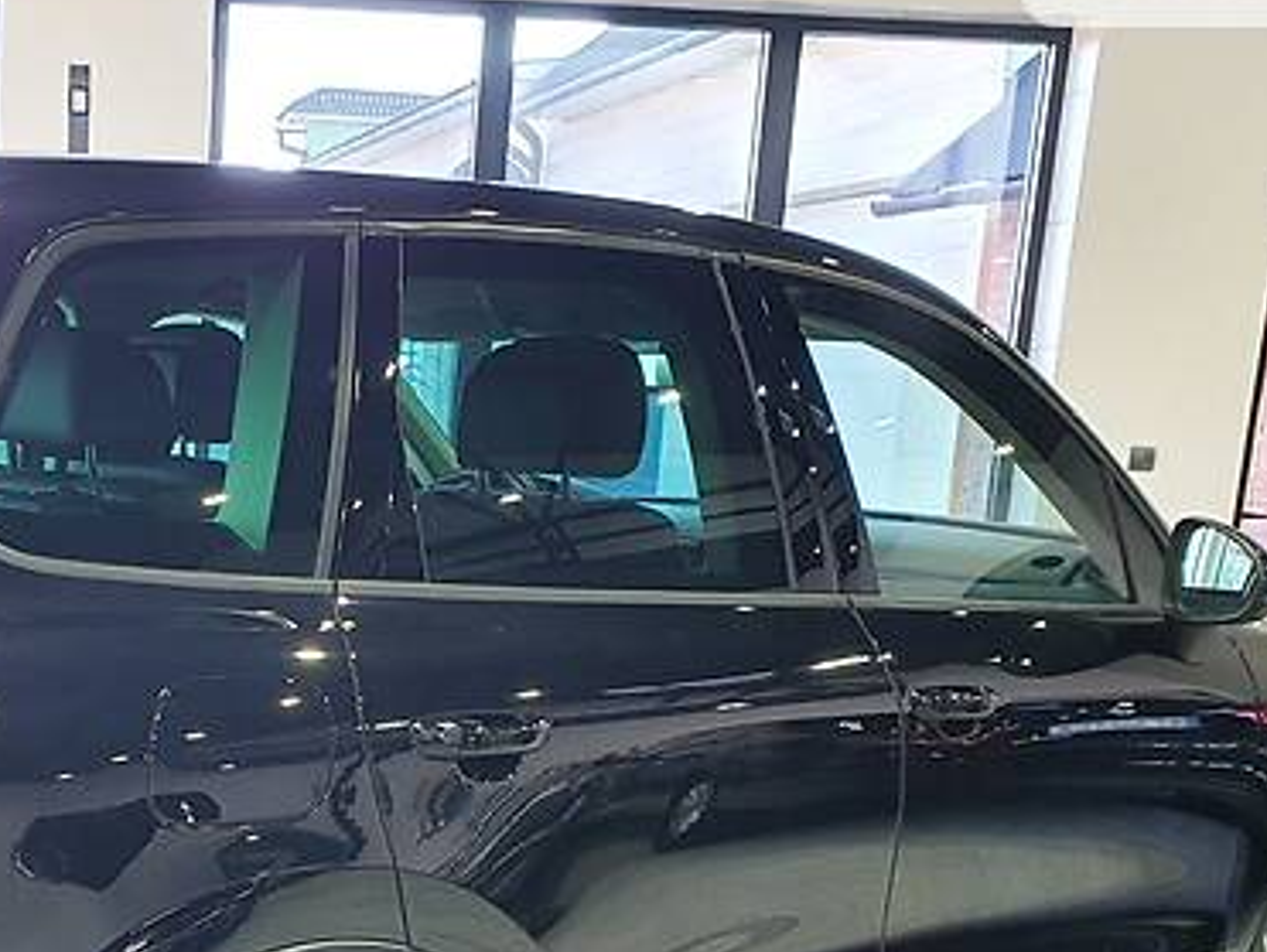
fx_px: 2052
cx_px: 198
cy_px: 863
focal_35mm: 56
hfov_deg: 33.0
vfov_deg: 25.3
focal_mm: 4.3
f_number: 2.4
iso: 100
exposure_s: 1/100
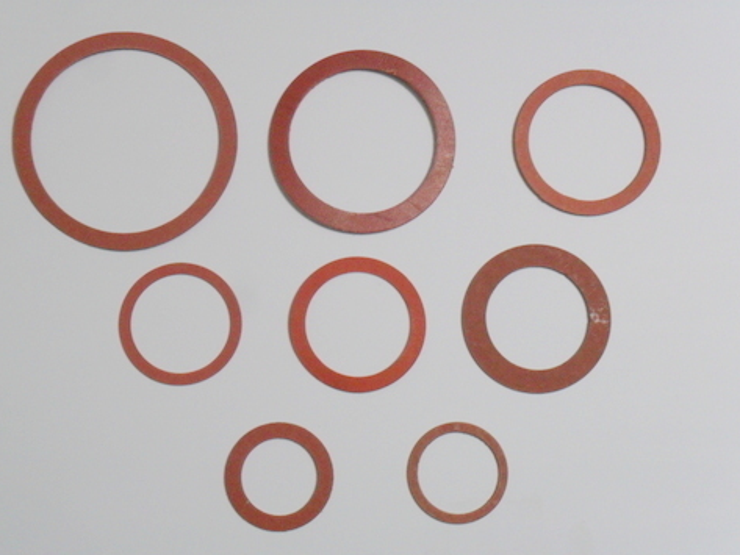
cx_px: 363
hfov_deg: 34.9
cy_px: 290
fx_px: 1176
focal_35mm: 55
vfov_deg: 26.6
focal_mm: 9.3
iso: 200
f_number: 5
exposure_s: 1/15
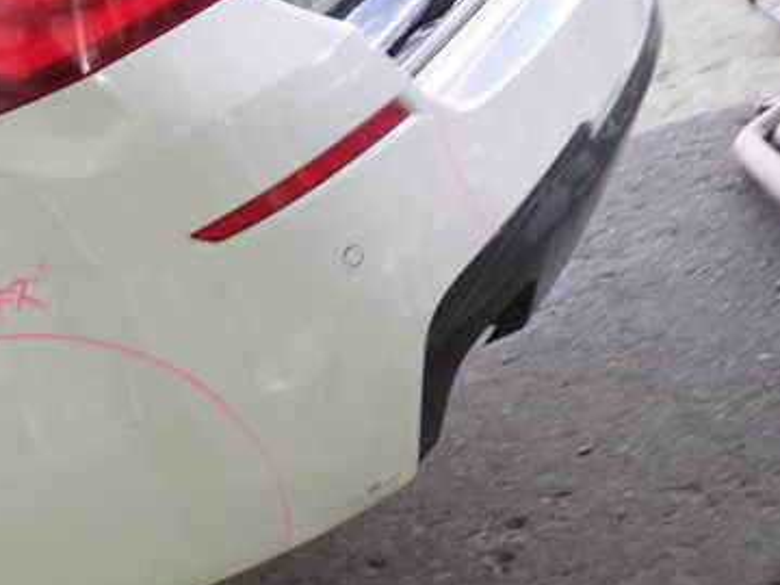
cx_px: 182
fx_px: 1127
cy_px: 405
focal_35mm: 50
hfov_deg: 37.1
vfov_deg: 28.8
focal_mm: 5.4
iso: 800
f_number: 2.3
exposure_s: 1/13
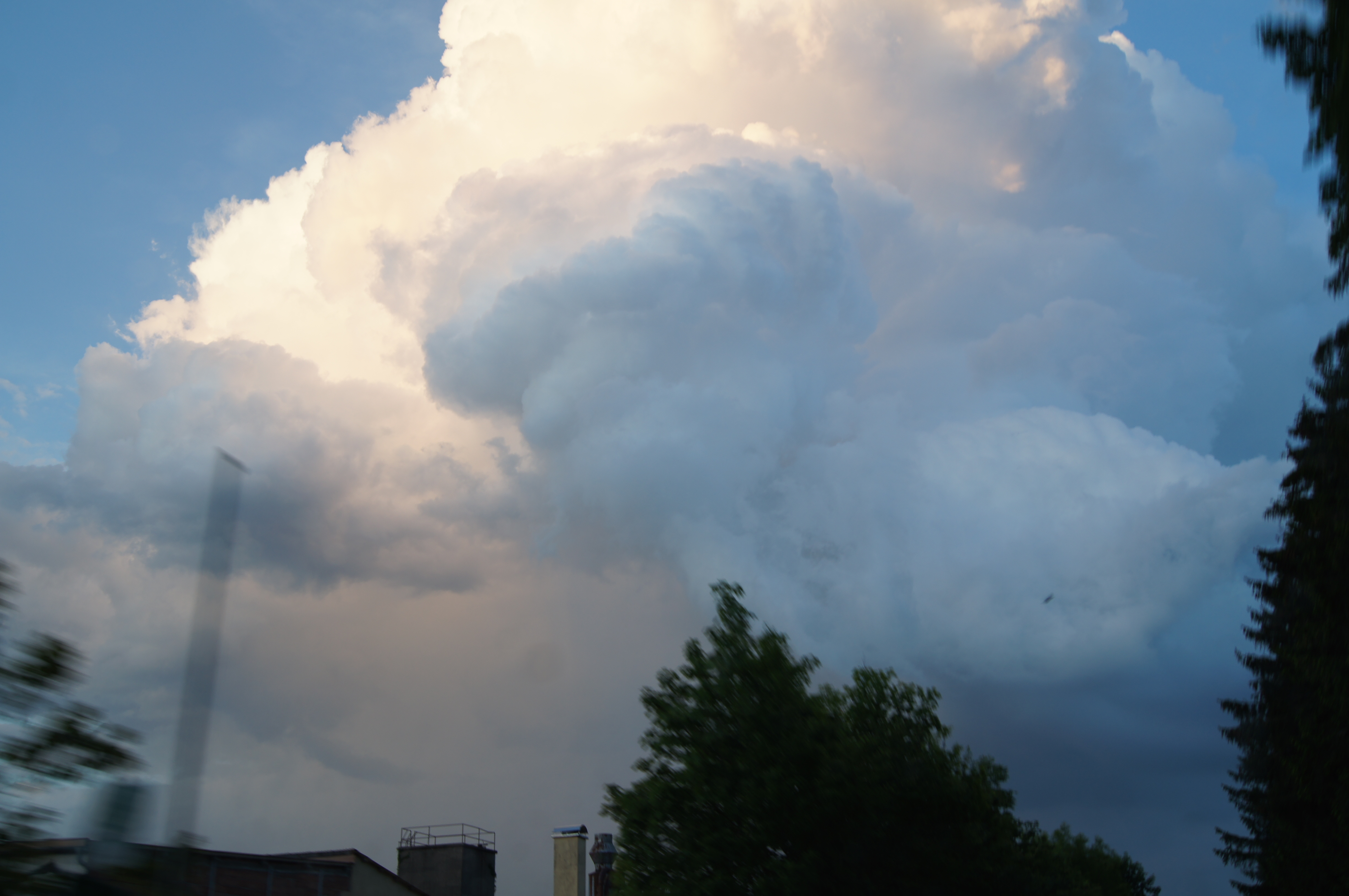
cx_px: 674
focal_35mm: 36
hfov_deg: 53.2
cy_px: 448
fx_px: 1348
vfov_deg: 36.8
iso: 100
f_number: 5
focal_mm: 24
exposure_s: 1/40
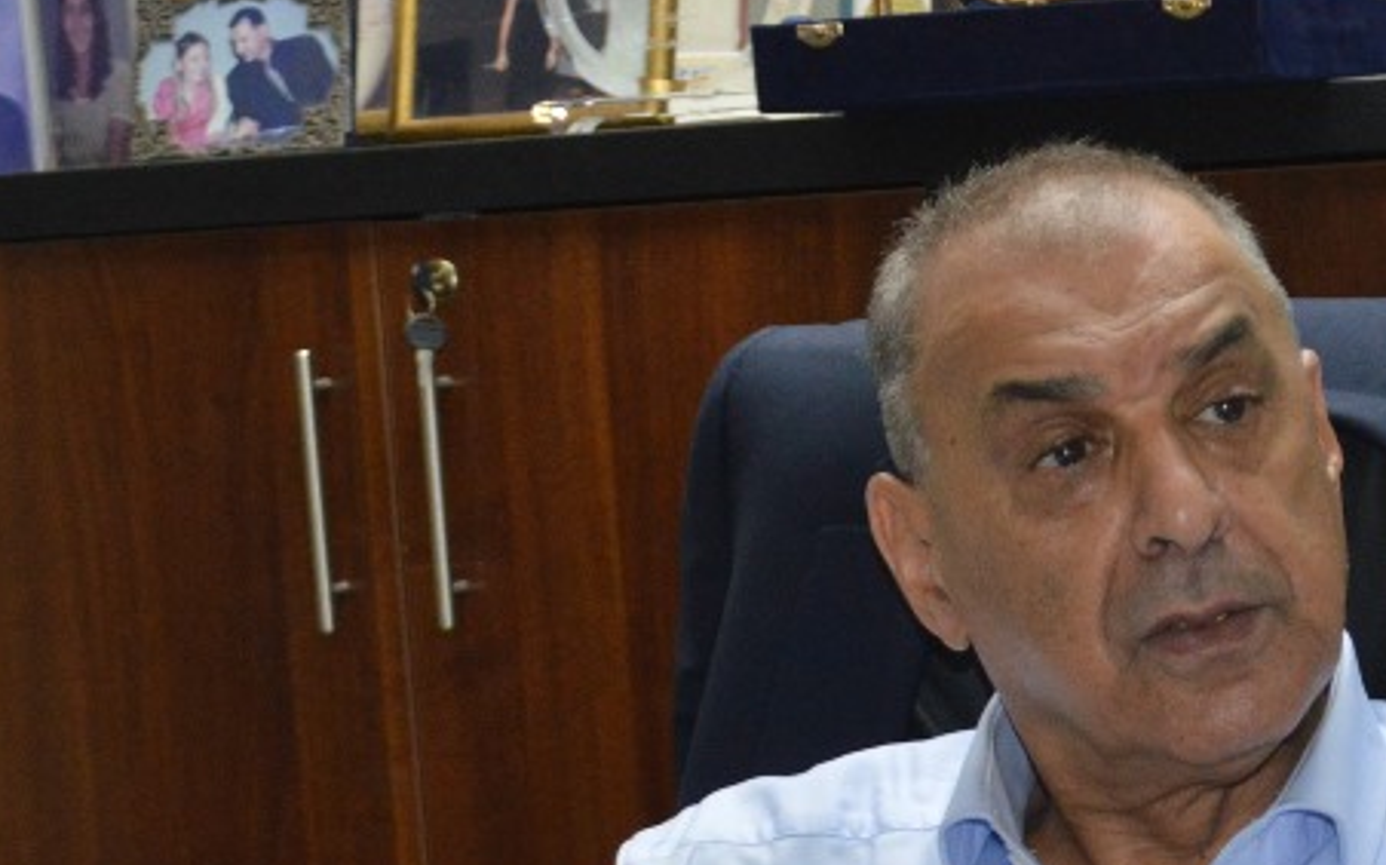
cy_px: 971
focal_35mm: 121
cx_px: 1141
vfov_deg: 10.7
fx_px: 4574
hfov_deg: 17.1
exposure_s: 1/160
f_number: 5.6
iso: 1600
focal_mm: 35
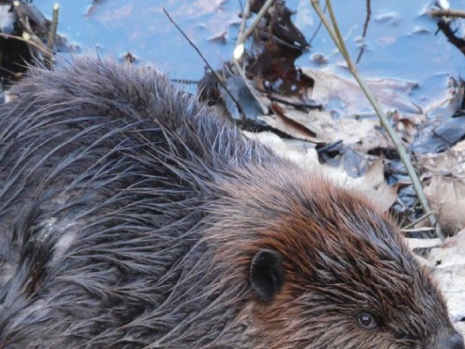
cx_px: 225
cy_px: 296
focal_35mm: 544
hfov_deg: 3.6
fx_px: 7306
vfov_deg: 2.7
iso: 200
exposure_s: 1/50
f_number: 3.6
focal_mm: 49
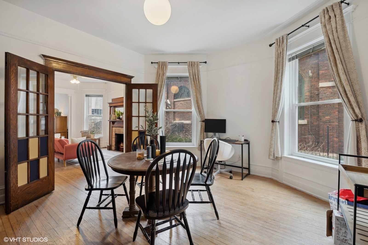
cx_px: 184
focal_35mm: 16
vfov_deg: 73.7
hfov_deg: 96.7
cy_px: 122
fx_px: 164
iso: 320
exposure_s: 1/4
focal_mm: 16
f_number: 8
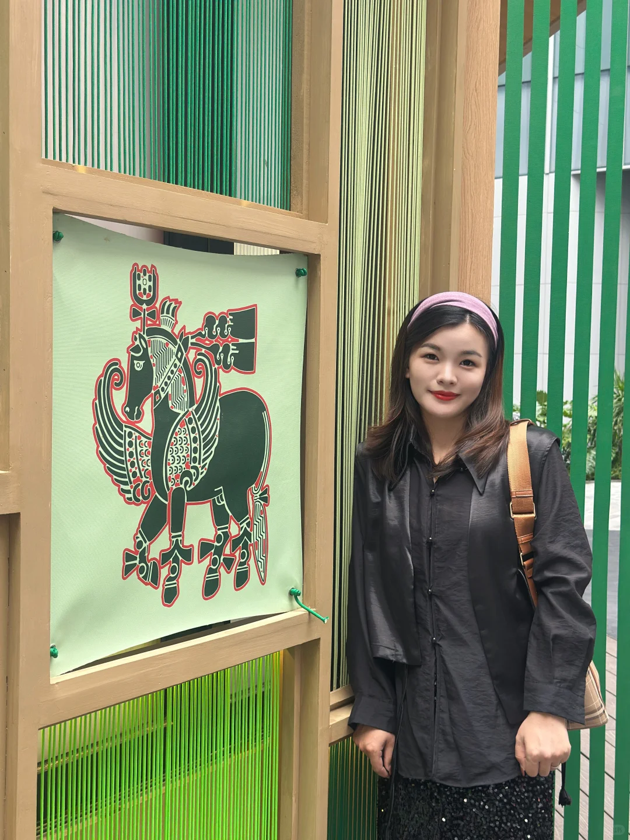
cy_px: 420
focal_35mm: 48
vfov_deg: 39.7
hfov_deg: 30.3
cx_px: 315
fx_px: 1165
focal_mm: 6.86
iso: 80
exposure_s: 1/259
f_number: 1.78
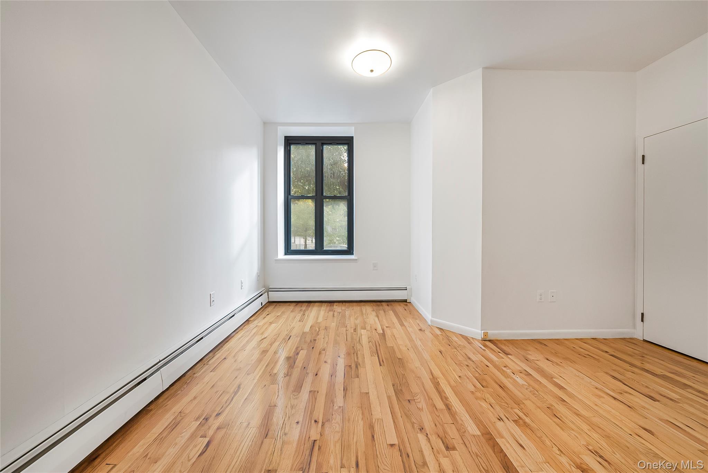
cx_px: 354
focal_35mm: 12
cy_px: 236
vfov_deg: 90.1
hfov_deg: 112.6
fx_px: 236
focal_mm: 12
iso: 800
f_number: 9
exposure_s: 1/25
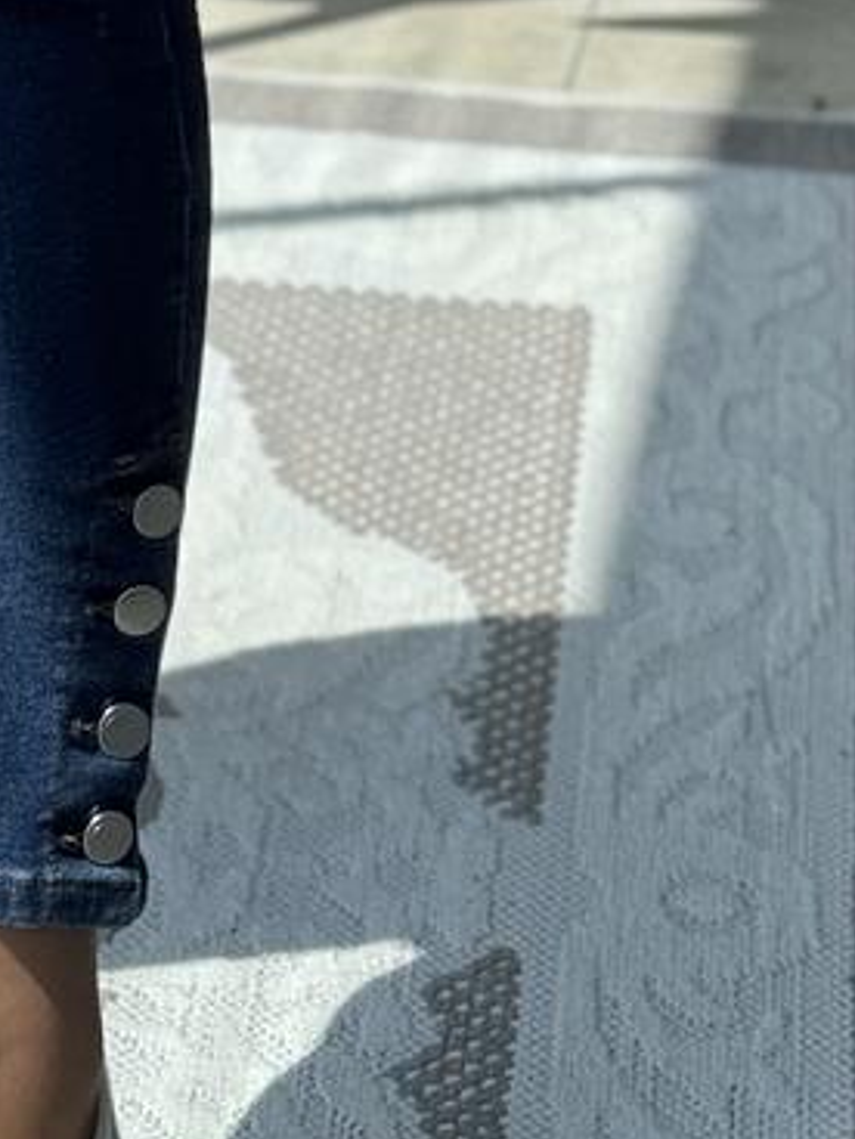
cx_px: -220
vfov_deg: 11.1
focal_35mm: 174
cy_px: -277
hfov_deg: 8.4
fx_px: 5730
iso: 64
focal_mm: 6.76
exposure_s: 1/926
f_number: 1.78
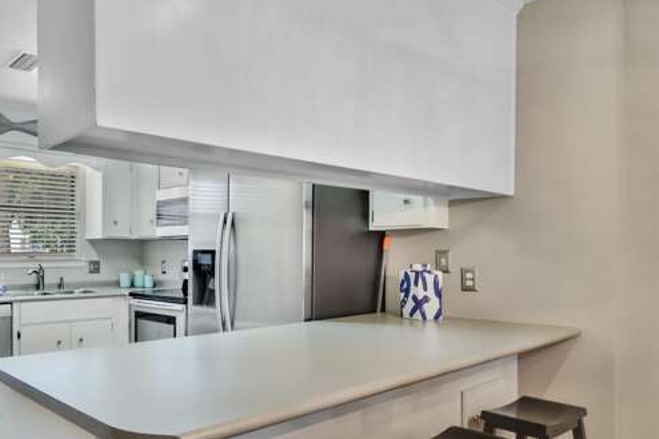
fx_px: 512
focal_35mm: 28
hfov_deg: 61.6
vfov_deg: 46.4
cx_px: 161
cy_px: 222
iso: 400
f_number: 8
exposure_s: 1/6
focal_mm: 12
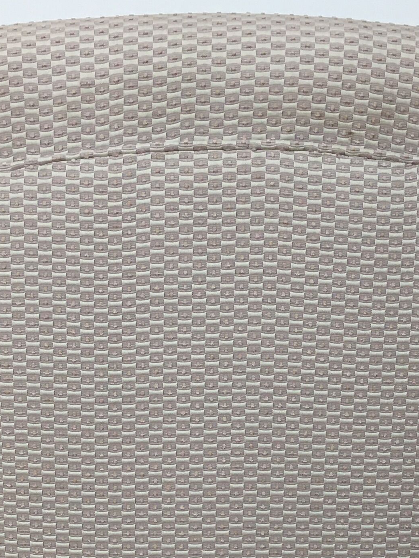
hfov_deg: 17.6
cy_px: 608
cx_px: 206
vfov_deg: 22.1
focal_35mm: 84
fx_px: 1356
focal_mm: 4.15
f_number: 2.2
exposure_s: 1/33
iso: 25
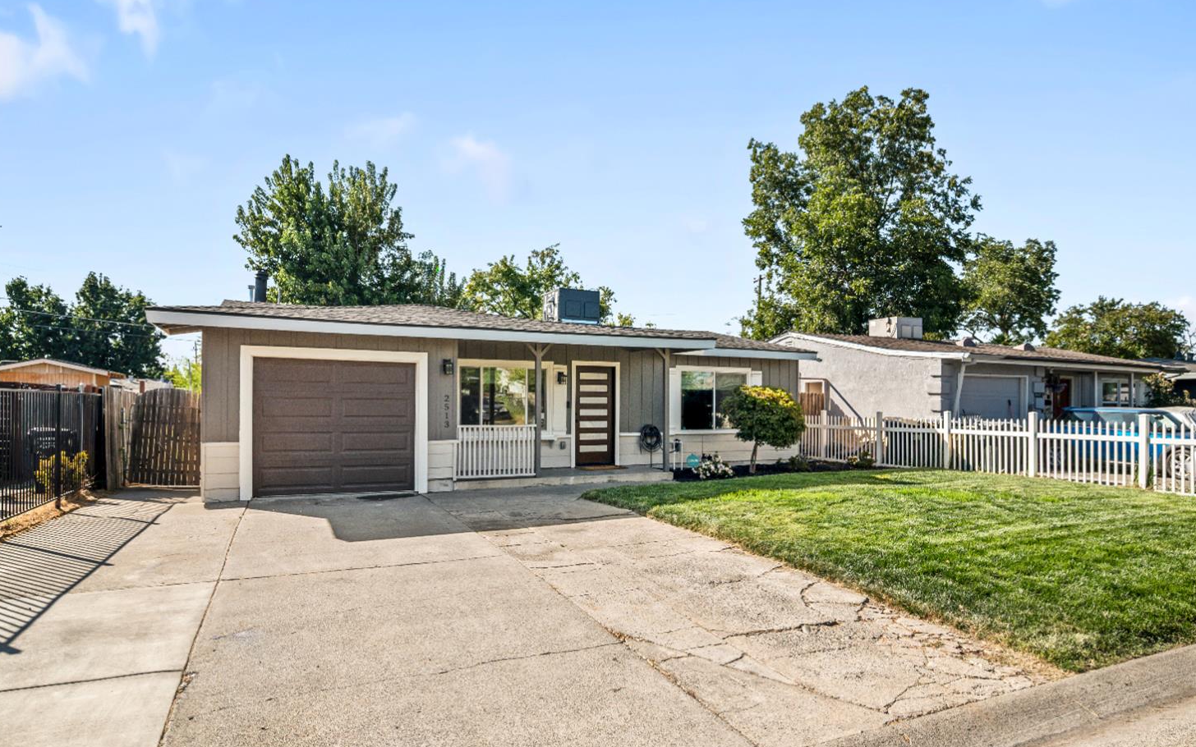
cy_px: 400
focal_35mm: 21
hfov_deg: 82.3
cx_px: 605
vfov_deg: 57.2
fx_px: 684
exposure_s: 1/320
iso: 200
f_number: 8
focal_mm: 20
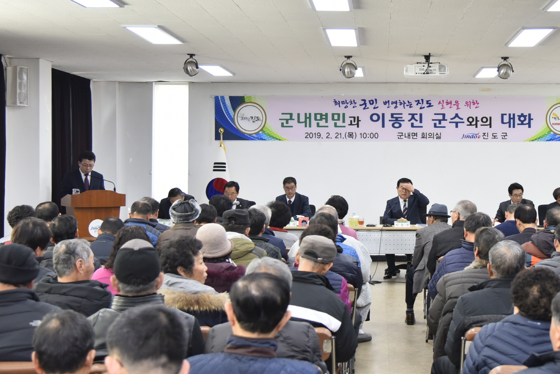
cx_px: 386
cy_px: 136
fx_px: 996
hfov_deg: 31.1
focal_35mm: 64
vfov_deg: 21.2
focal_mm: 44
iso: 1000
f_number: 4
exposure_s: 1/125
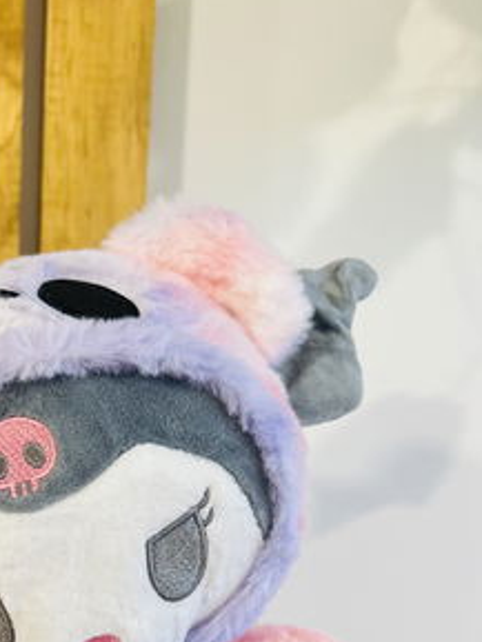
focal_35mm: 48
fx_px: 890
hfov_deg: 29.1
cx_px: 49
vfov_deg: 37.7
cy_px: 545
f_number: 1.5
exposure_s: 1/100
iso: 125
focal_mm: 5.7
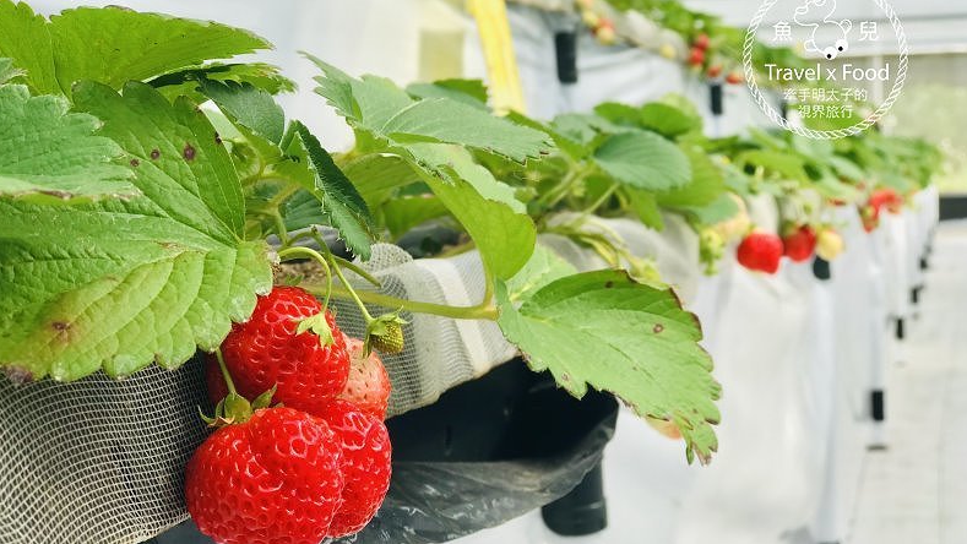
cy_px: 229
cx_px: 483
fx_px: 1616
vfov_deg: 19.1
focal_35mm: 63
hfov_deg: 33.3
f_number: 2.8
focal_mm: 6.6
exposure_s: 1/138
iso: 20
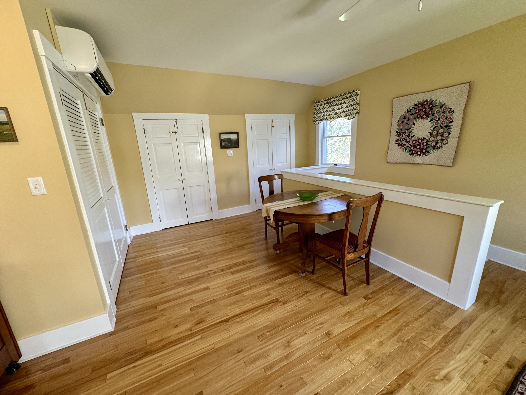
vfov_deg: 85.7
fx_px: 213
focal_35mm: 14
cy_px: 198
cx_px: 263
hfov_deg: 102.1
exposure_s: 1/120
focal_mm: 2.22
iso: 200
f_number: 2.2
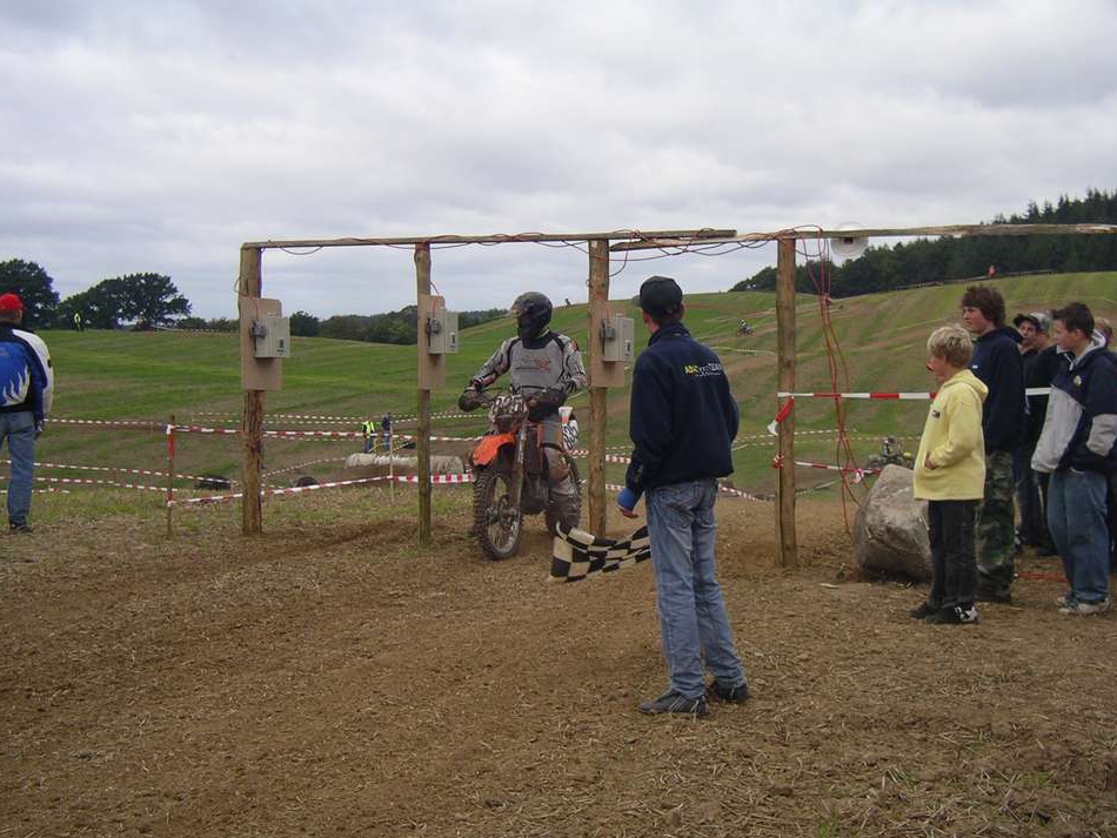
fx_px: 1937
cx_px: 573
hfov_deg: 32.2
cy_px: 440
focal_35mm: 60
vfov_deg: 24.4
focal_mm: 8.9
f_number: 3.3
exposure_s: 1/400
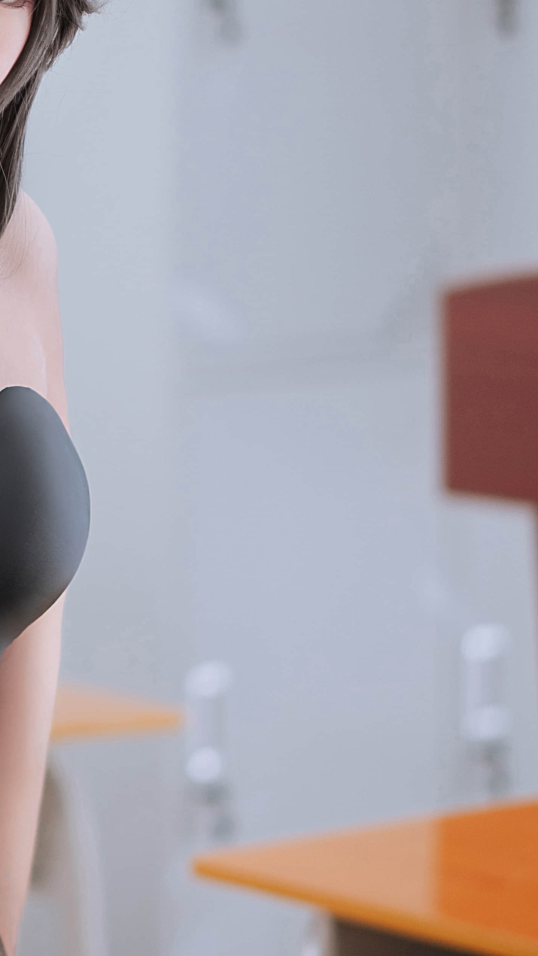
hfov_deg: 6.6
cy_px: 329
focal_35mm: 182
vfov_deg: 11.8
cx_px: -176
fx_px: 4617
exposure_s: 1/100
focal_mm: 55
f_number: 1.8
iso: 200
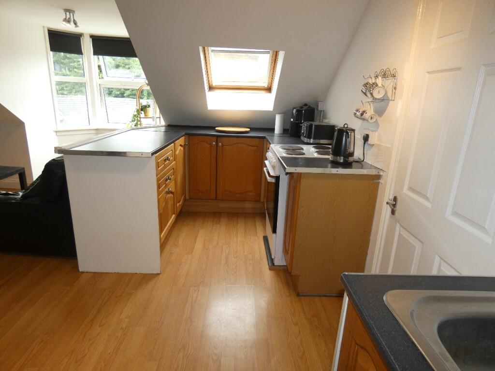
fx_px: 286
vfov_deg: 66.0
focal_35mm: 20
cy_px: 186
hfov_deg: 81.7
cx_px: 248
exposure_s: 1/60
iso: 125
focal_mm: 3.6
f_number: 2.8
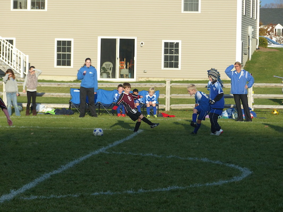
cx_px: 142
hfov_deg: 10.9
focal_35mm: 181
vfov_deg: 8.2
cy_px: 106
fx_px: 1480
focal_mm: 32.5
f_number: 2.8
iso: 100
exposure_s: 1/500
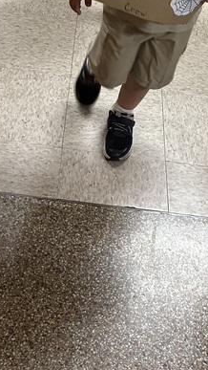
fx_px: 735
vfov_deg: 25.7
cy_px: -56
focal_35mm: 75
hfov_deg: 15.8
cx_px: 202
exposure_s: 1/60
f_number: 1.5
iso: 125
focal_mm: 5.7
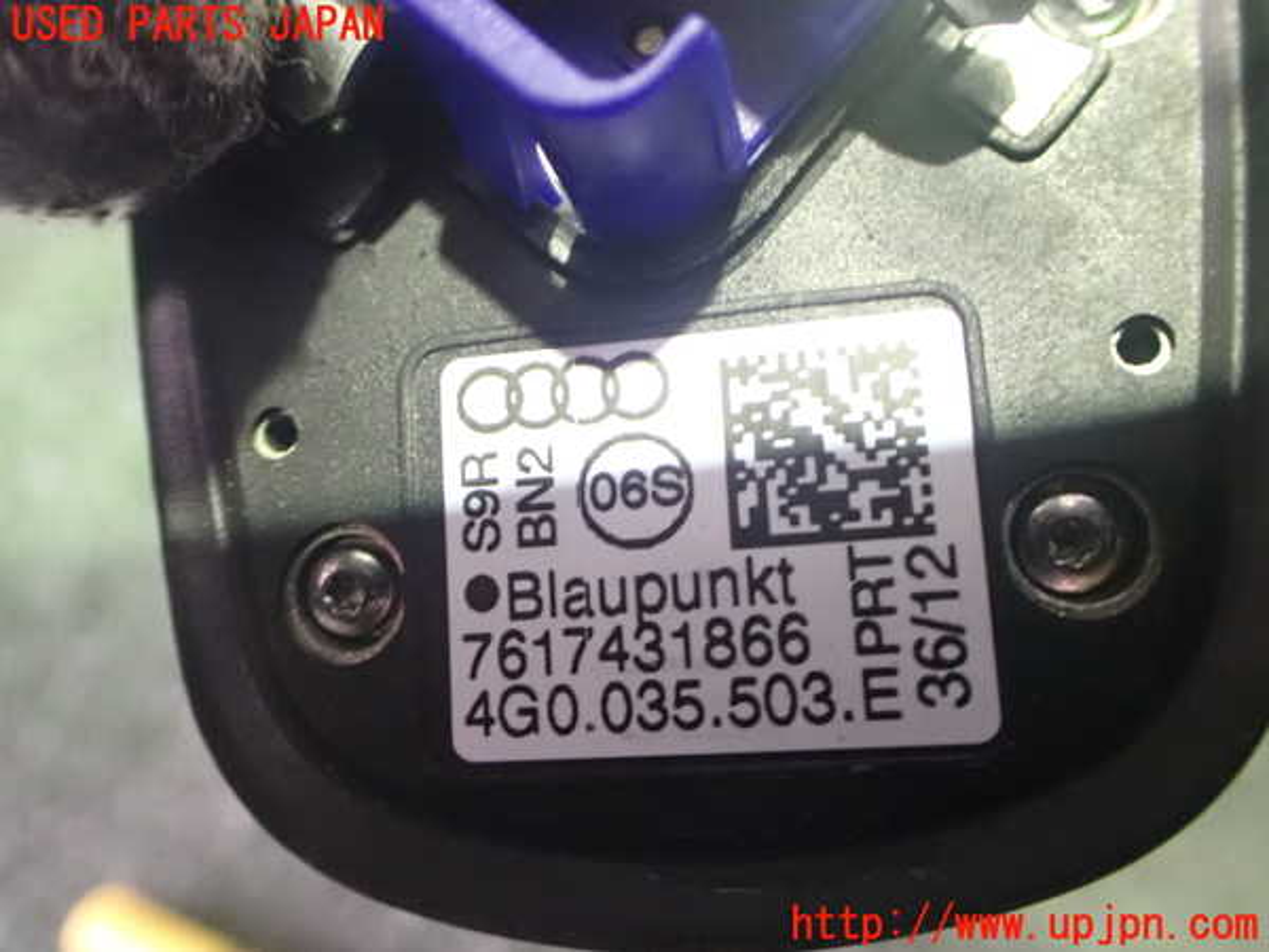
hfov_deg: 60.0
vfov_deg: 46.8
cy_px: 476
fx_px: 1100
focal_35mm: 30
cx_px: 634
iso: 1600
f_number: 2.3
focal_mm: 5.4
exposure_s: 1/20
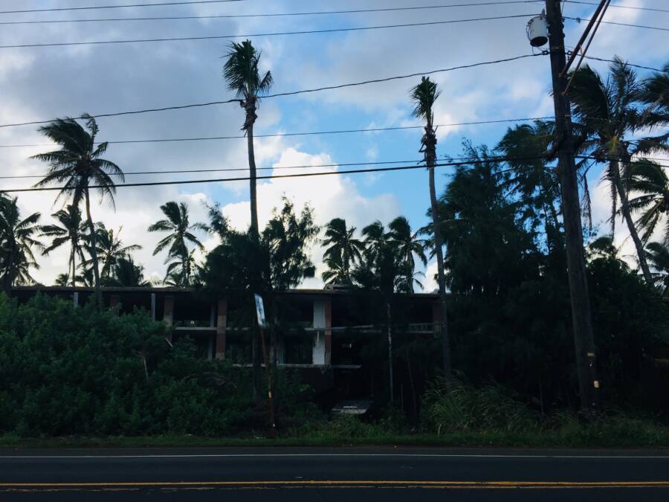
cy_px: 251
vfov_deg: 48.2
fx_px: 560
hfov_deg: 61.7
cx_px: 334
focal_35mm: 29
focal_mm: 4.15
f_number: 2.2
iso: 32
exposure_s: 1/791
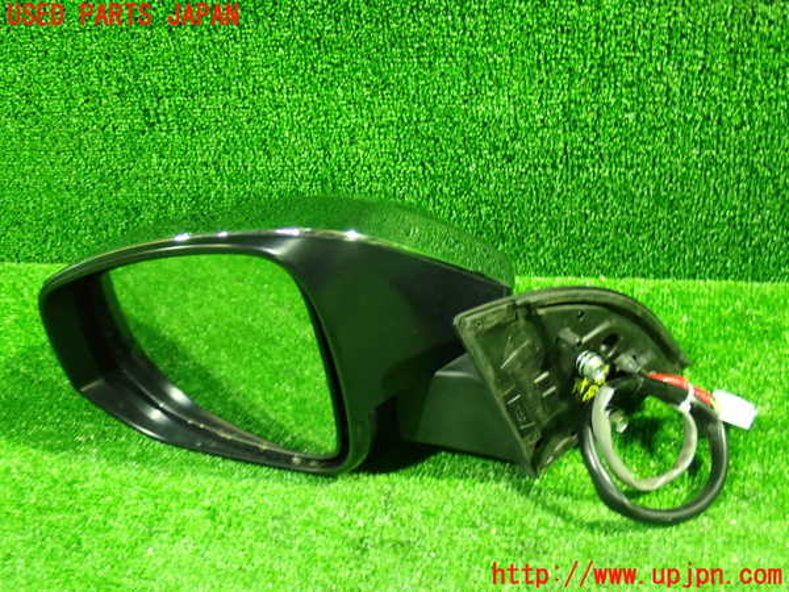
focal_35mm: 44
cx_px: 394
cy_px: 296
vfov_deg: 32.9
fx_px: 1003
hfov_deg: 42.9
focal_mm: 7.84
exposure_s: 1/10
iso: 1000
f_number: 2.9
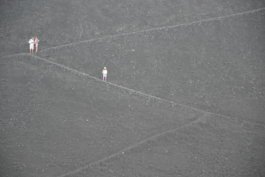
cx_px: 132
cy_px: 88
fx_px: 1159
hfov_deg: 13.0
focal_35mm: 158
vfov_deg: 8.7
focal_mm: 105
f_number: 5.6
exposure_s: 1/60
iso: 900
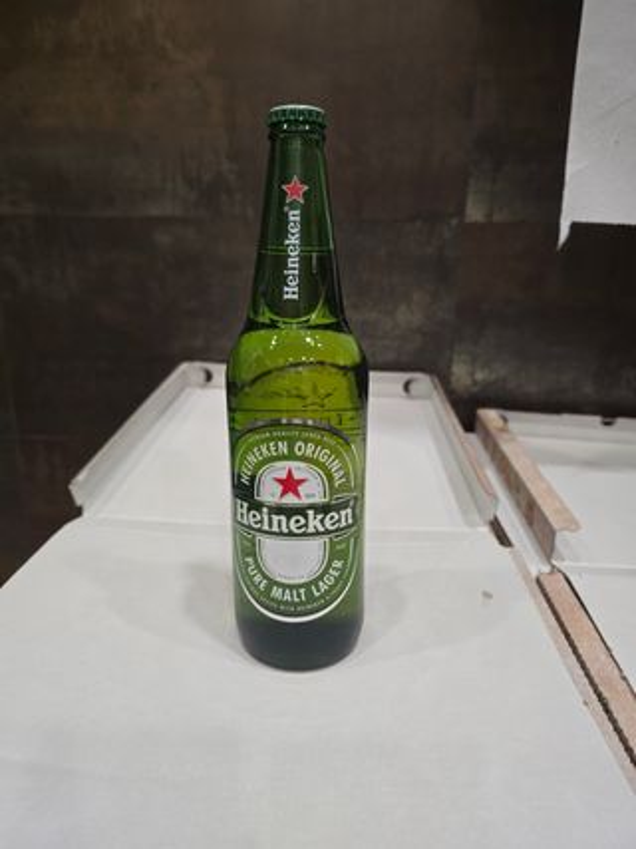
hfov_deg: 58.9
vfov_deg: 73.9
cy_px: 424
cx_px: 318
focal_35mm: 23
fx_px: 564
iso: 500
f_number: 1.7
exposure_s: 1/100
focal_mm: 6.3
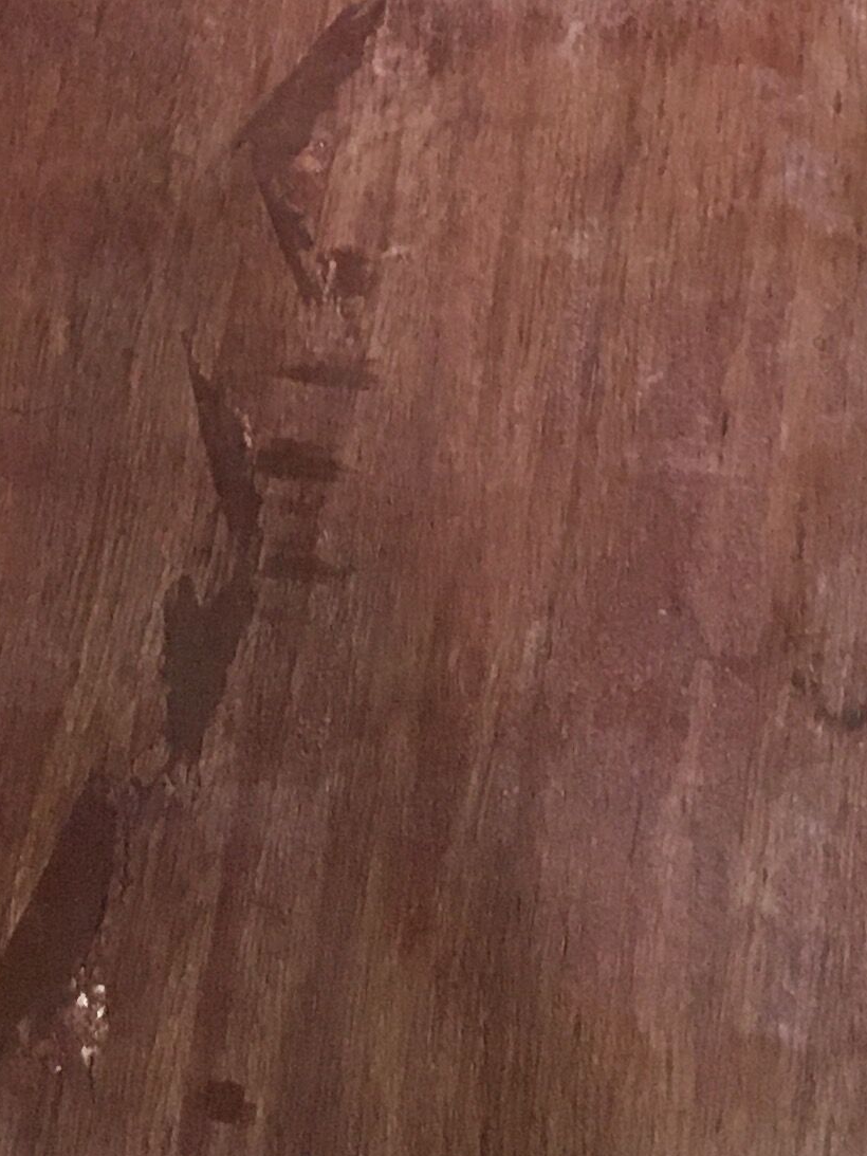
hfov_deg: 13.8
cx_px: 155
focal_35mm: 107
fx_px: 3573
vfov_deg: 17.0
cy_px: -475
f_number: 2.2
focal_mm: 4.15
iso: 200
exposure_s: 1/20
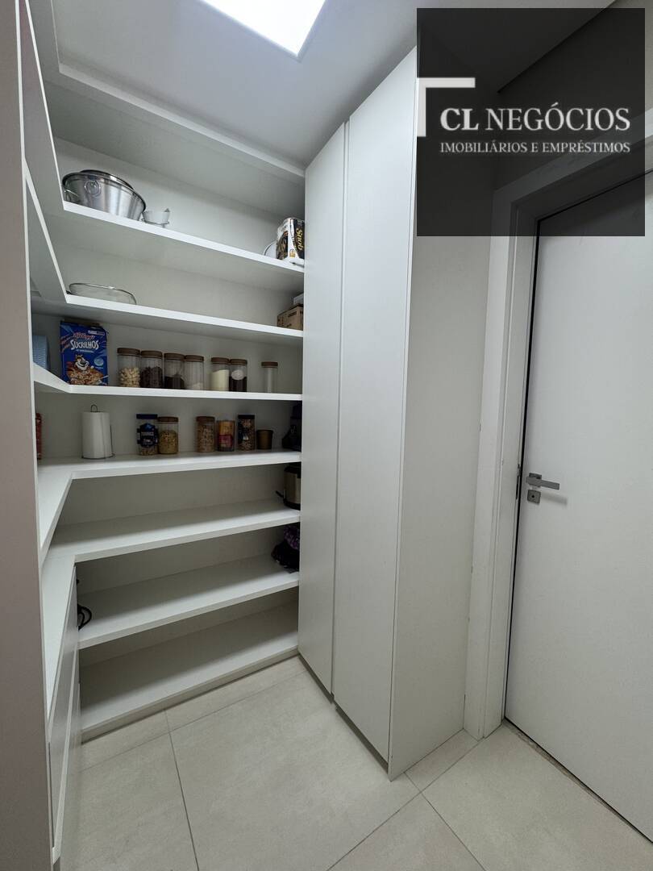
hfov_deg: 85.7
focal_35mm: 14
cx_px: 326
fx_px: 352
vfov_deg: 102.1
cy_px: 436
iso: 125
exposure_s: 1/120
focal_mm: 2.22
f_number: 2.2
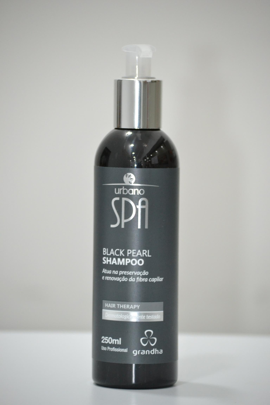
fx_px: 1856
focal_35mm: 165
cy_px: 202
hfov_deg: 8.3
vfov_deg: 12.5
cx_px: 135
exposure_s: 1/100
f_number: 5
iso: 1600
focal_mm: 110
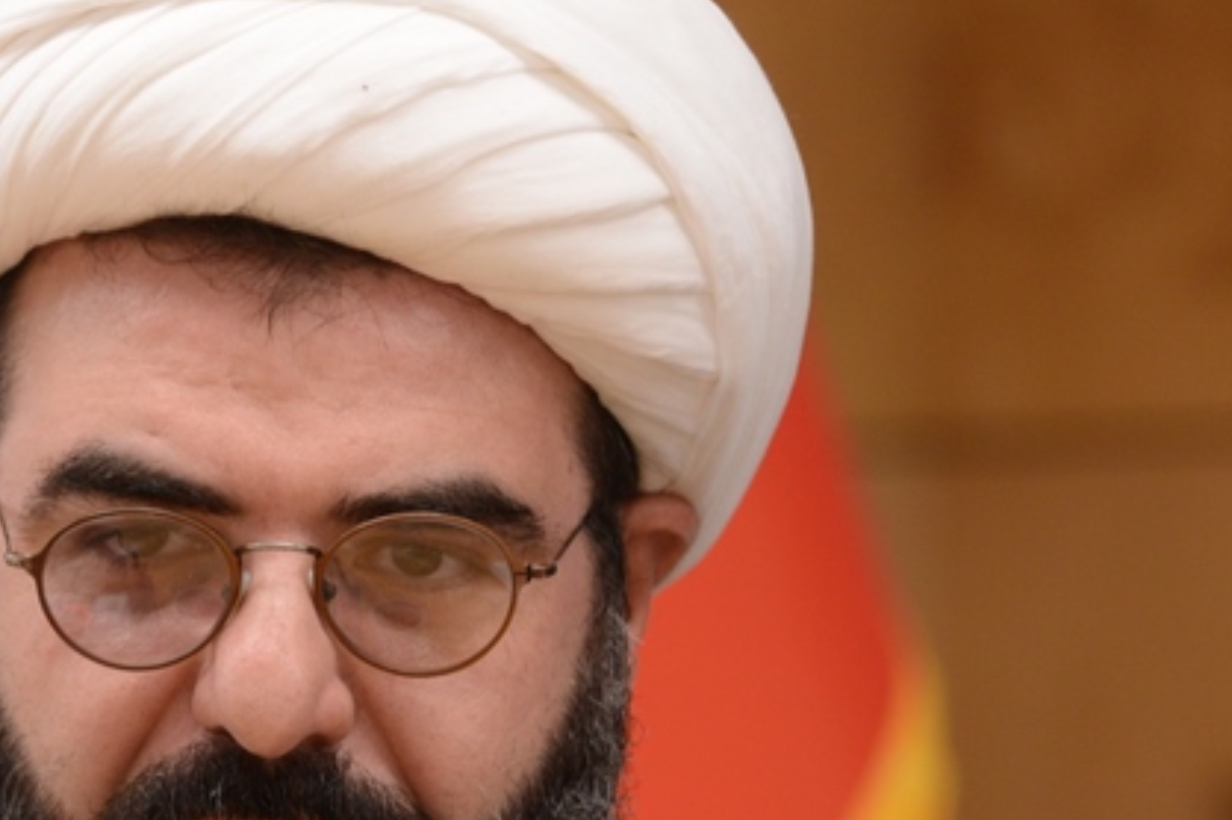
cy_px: 929
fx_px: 14738
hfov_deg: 4.8
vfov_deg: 3.2
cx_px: 292
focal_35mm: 431
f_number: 4
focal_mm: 150
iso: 800
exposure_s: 1/100
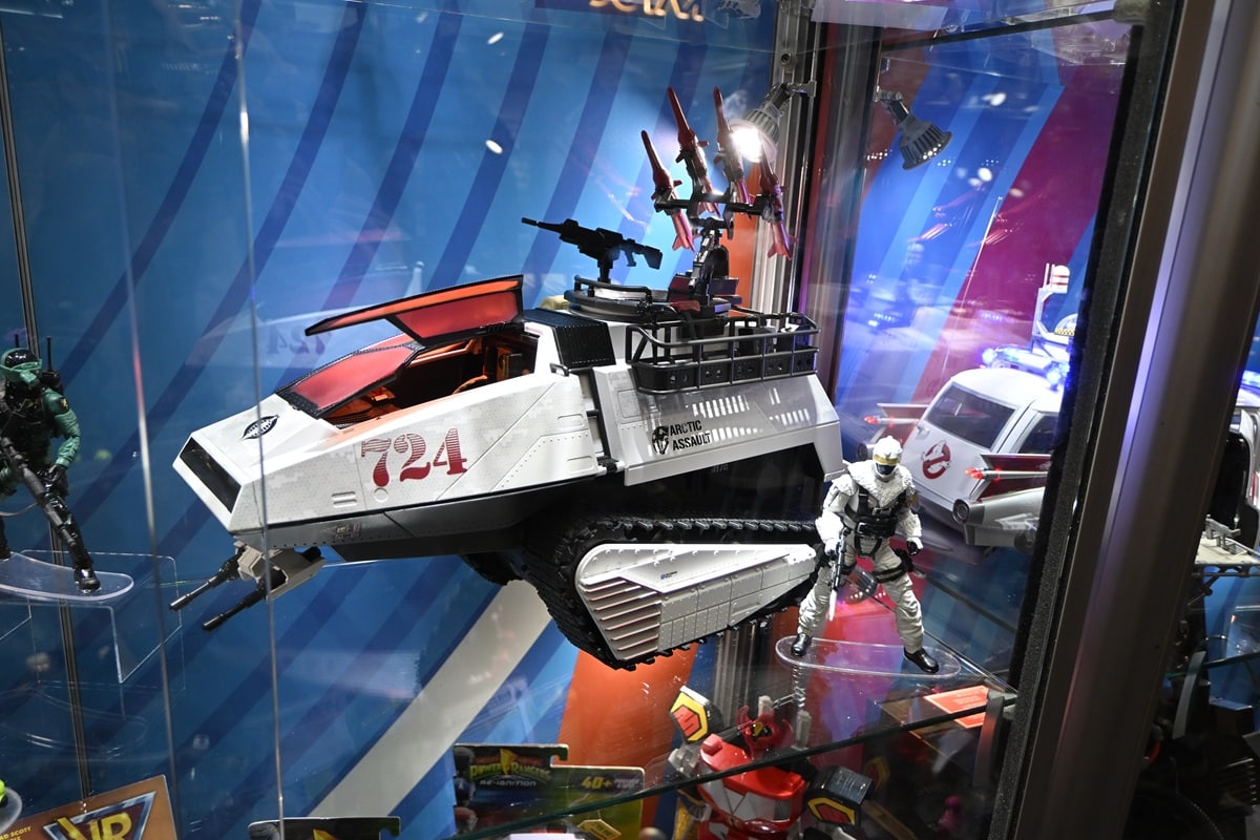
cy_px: 420
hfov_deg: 68.9
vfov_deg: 49.1
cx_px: 630
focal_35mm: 26
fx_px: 919
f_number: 3.5
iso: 720
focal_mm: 17.5
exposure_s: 1/125
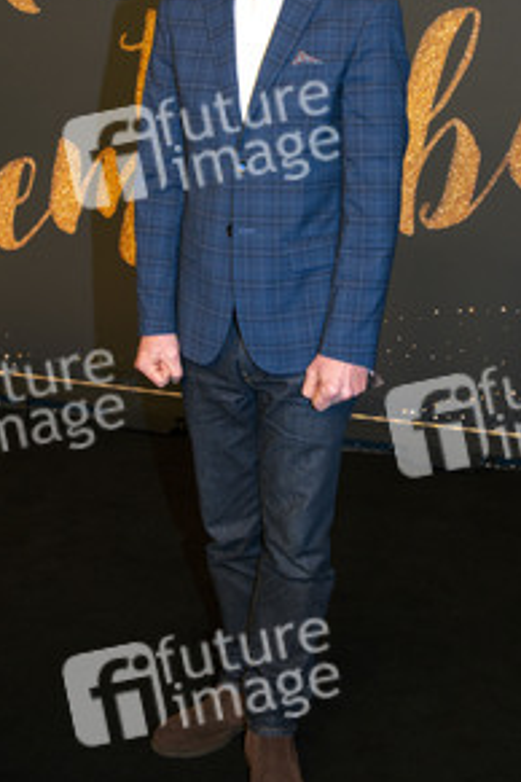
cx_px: 279
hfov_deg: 30.5
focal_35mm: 44
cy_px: 279
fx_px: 955
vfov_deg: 44.0
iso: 800
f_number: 5.6
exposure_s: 1/250
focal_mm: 32
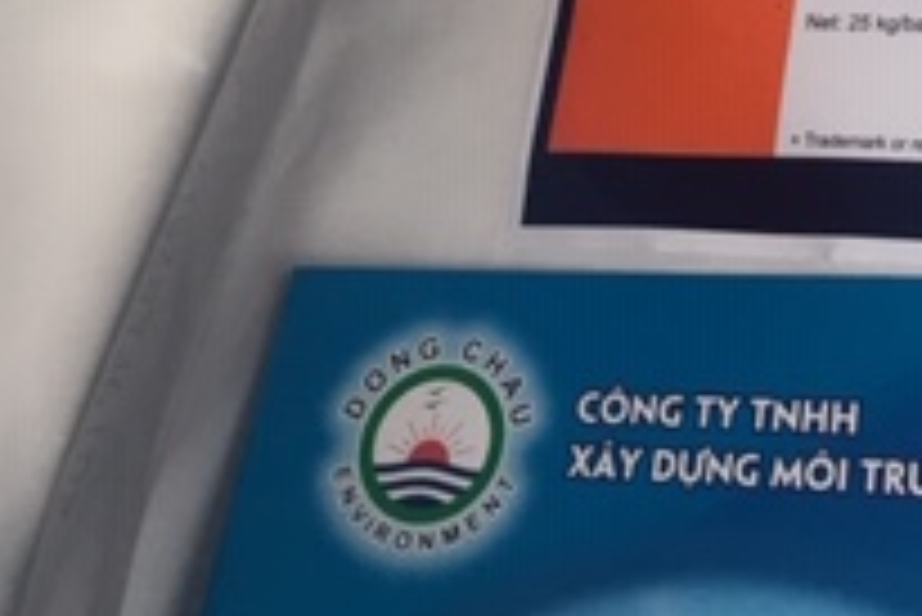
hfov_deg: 21.4
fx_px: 2409
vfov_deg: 13.8
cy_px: -283
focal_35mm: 94
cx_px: 747
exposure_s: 1/33
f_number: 2.2
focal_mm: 4.15
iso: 25
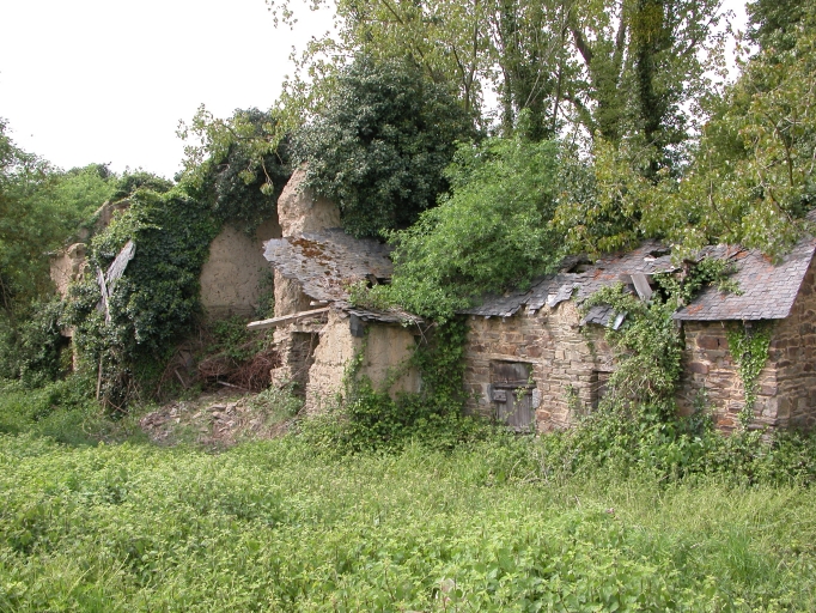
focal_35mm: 35
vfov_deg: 40.7
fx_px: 825
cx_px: 408
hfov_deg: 52.6
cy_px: 306
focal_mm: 8.9
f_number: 5
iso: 100
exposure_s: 1/122
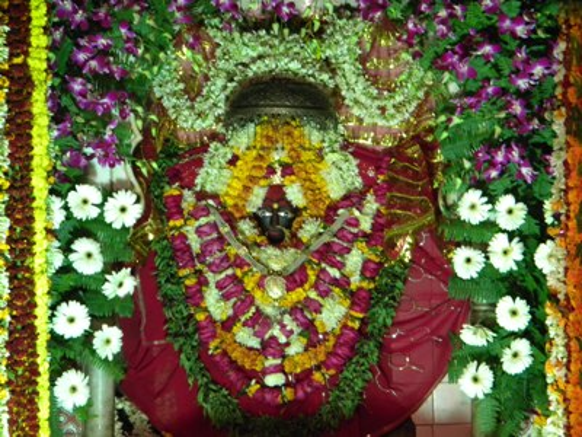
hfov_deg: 13.3
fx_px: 2488
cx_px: 291
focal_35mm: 148
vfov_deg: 10.0
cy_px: 218
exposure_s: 1/19.7
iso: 400
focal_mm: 26.8
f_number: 5
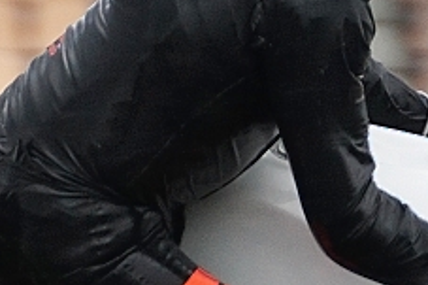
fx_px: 21146
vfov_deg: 0.8
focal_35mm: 1780
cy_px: 290
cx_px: 373
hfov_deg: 1.2
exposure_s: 1/640
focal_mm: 210
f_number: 6.3
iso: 400
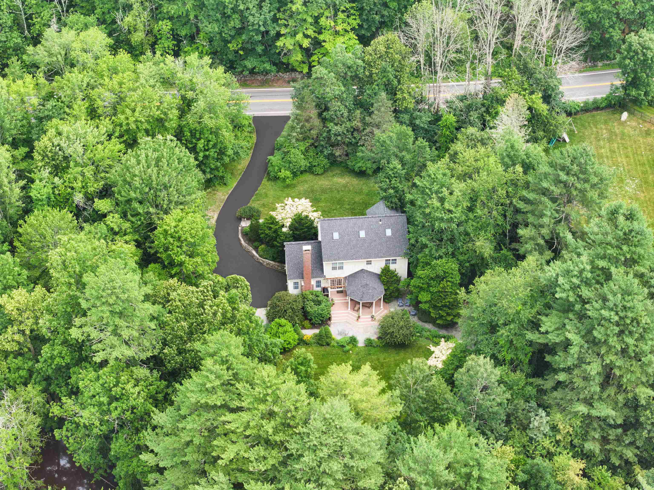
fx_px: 1322
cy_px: 245
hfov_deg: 27.8
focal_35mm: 70
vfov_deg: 21.0
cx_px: 327
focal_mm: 19.35
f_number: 2.8
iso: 100
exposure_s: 1/160
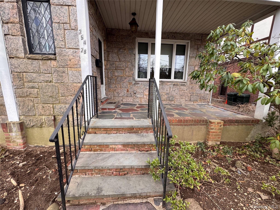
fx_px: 113
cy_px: 105
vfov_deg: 85.7
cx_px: 140
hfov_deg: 102.1
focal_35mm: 14
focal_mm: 2.22
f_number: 2.2
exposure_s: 1/99
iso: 80
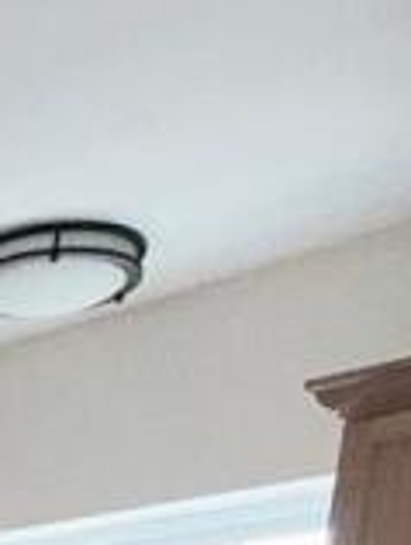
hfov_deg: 13.8
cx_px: -497
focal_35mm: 85
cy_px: 1207
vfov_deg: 15.7
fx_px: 1342
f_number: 2.2
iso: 50
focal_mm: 2.22
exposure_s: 1/83
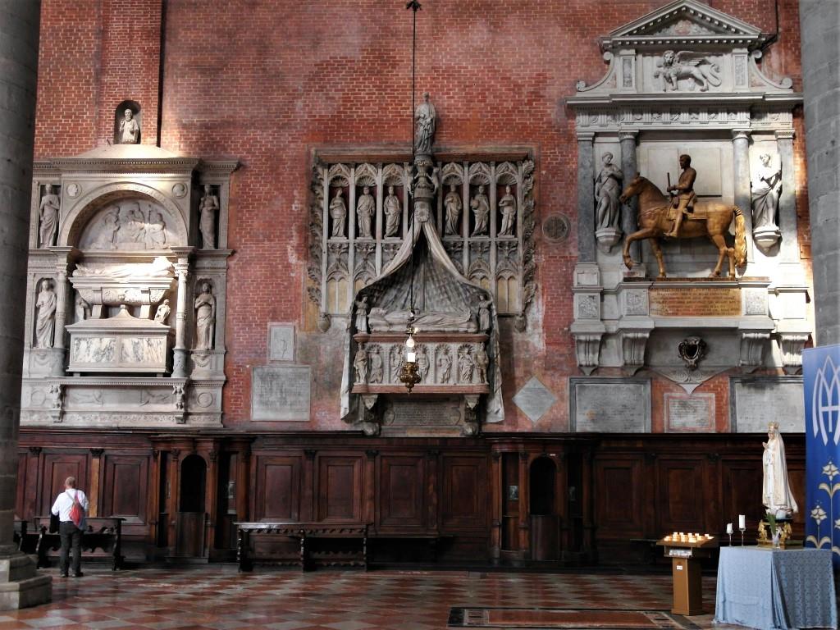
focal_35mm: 42
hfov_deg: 44.8
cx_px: 420
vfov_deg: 34.3
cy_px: 315
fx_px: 1019
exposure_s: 1/30
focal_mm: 9.1
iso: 200
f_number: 2.6
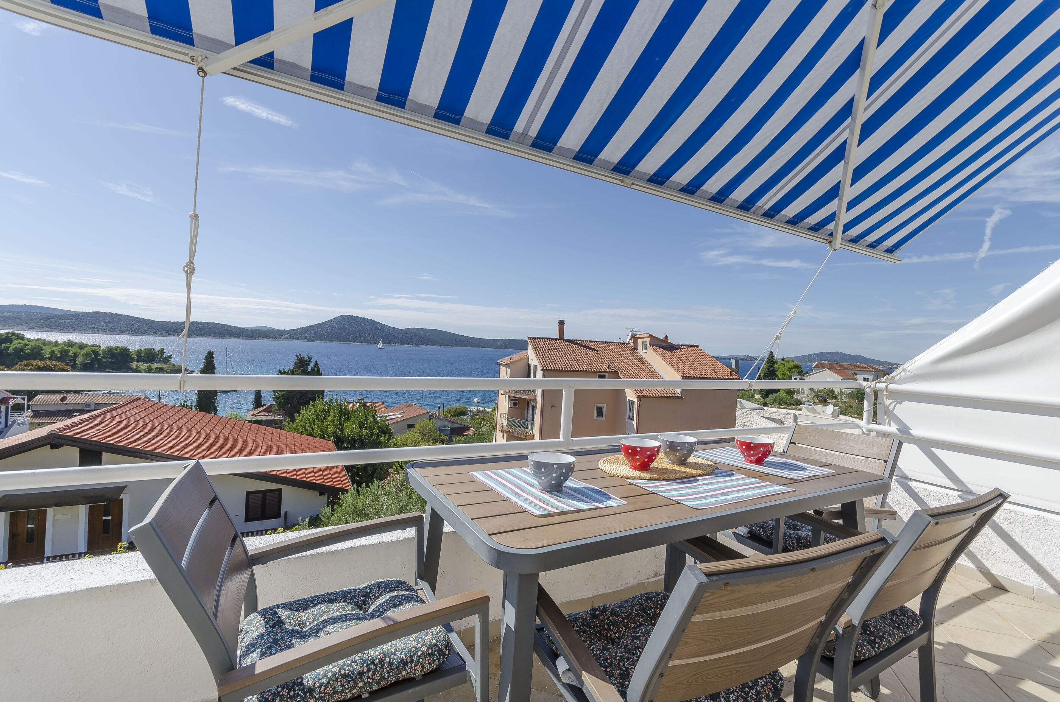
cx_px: 530
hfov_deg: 100.5
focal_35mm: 15
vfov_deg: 77.1
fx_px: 441
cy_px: 351
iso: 100
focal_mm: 10
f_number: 9
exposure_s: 1/320
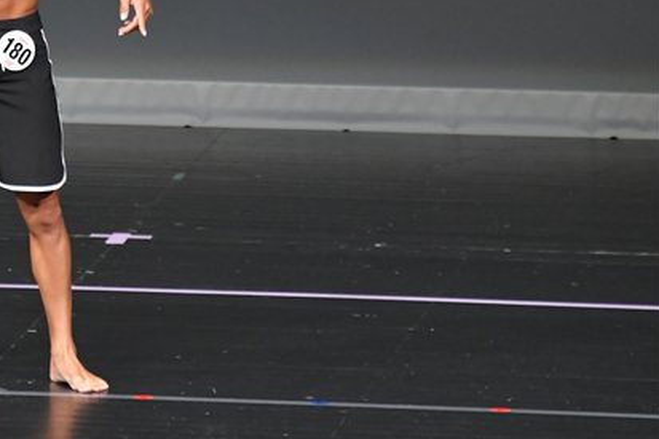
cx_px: 44
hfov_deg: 3.2
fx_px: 11838
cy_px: 49
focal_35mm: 647
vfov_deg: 2.1
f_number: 5.6
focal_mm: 230
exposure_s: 1/400
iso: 4000
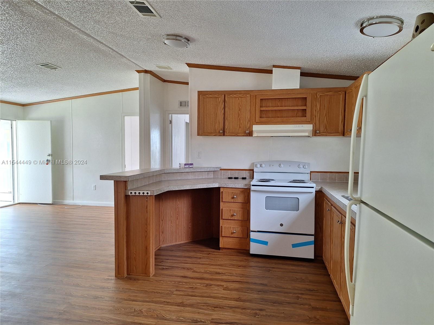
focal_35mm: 23
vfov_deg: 58.9
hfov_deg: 73.9
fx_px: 288
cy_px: 162
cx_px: 217
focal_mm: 5.54
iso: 50
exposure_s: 1/40
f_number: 1.8
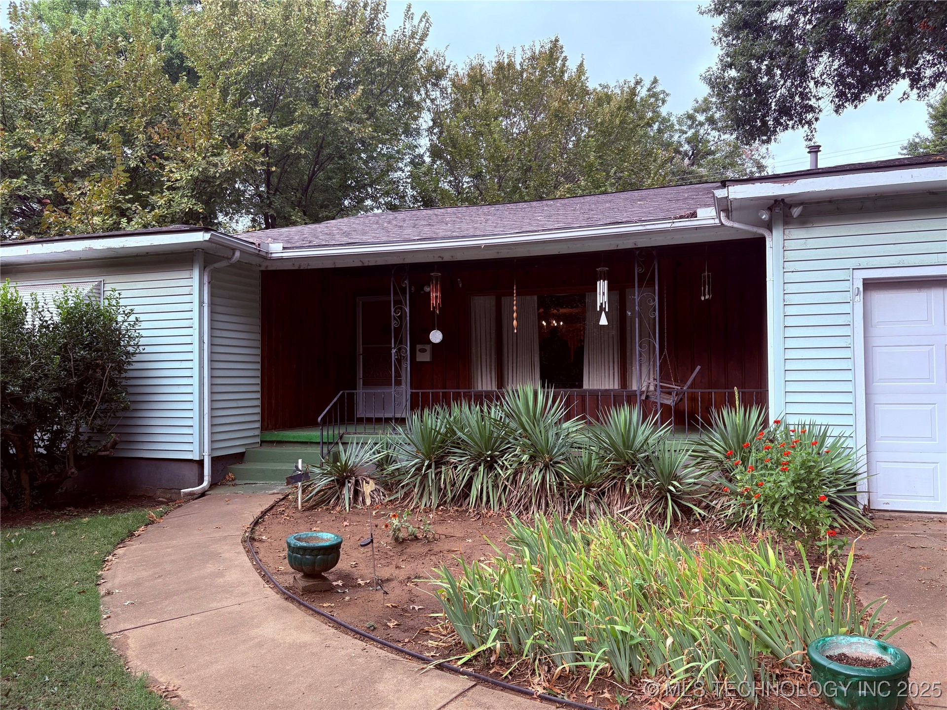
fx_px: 711
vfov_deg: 53.1
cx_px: 474
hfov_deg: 67.3
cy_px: 355
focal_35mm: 26
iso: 64
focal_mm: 5.96
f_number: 1.6
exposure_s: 1/527
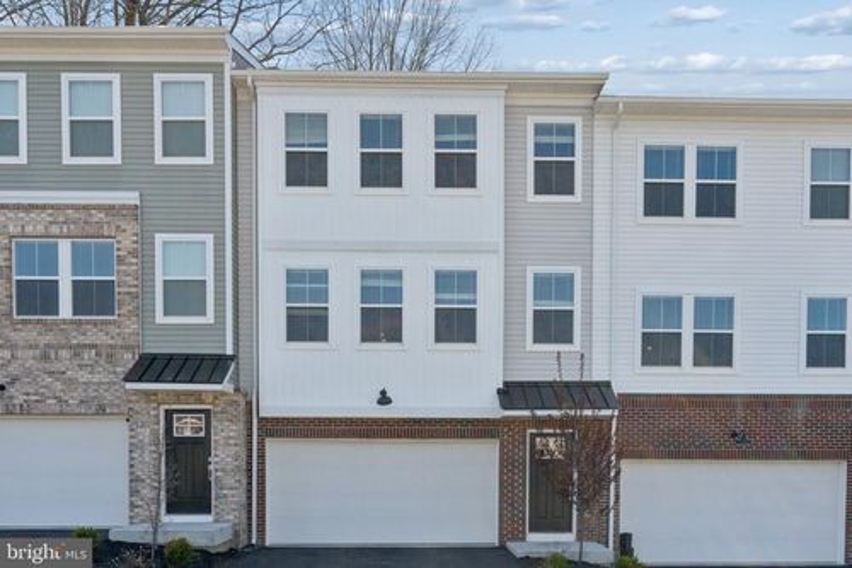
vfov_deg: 41.7
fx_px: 745
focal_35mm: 32
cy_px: 284
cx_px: 426
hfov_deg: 59.5
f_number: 8
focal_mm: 21
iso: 400
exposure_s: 1/1000
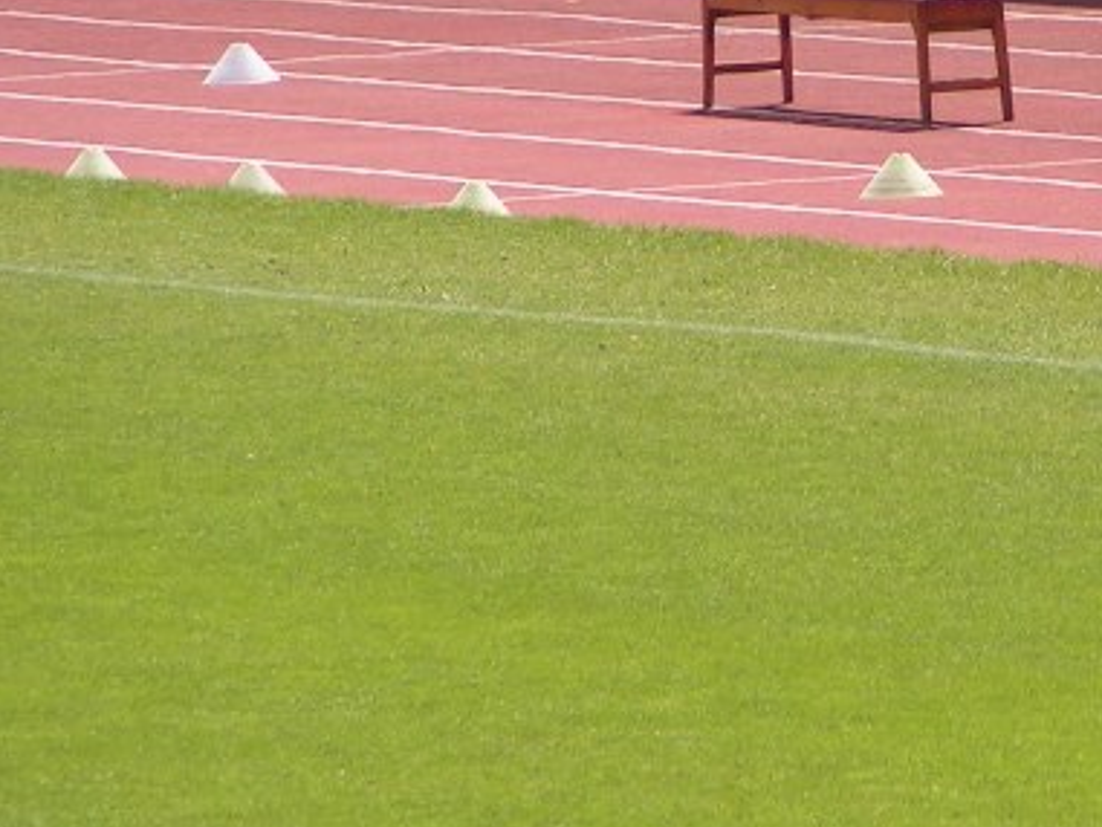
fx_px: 25412
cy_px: 168
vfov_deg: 1.9
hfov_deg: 2.5
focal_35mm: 798
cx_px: 827
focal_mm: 58
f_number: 3.5
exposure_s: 1/640
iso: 50
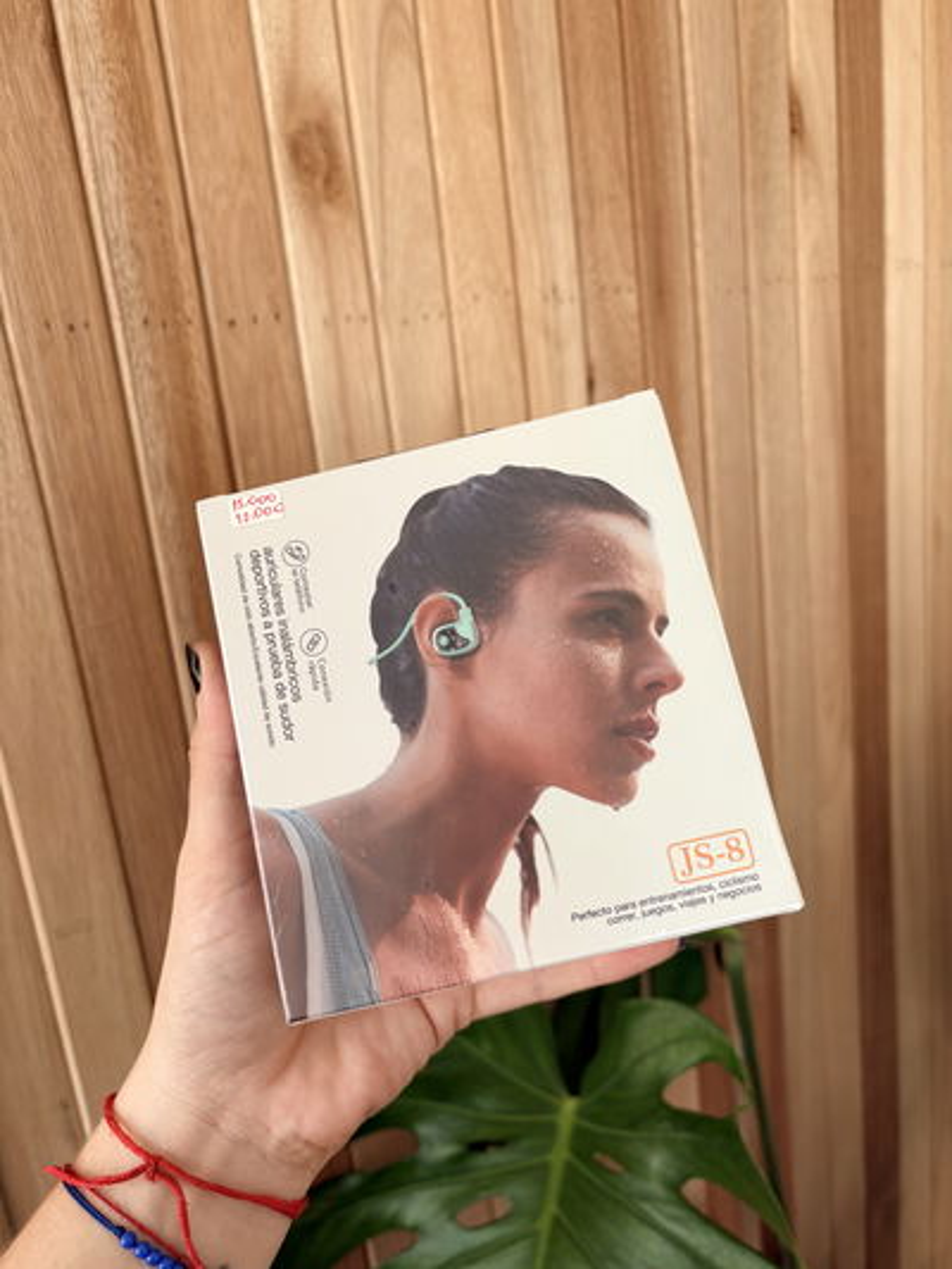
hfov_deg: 53.1
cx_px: 476
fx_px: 953
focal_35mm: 26
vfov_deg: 67.3
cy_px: 634
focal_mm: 5.96
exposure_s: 1/122
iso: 40
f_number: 1.6
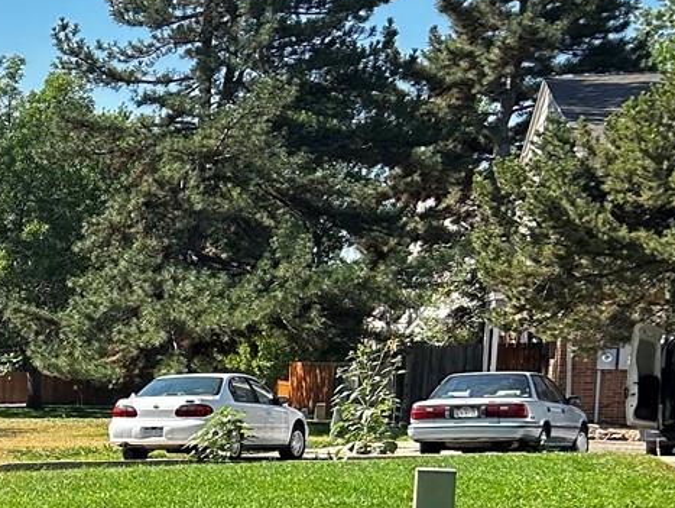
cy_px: 499
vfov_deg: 16.3
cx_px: -460
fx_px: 1737
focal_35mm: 89
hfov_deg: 18.3
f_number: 1.5
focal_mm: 5.7
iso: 50
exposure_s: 1/1972
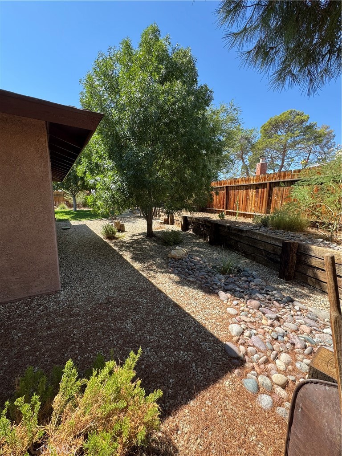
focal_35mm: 14
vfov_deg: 102.1
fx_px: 184
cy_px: 228
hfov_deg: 85.7
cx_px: 171
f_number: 2.2
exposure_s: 1/324
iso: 40
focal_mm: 2.22
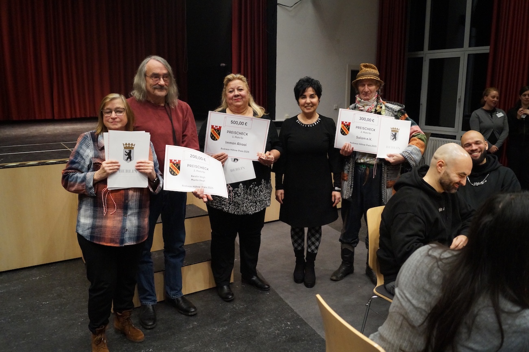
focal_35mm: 27
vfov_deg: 47.9
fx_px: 396
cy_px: 176
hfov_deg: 67.4
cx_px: 264
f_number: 3.5
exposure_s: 1/160
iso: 2500
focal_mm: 18
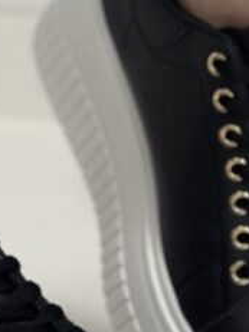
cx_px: 19
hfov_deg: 8.9
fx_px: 1594
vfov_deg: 11.9
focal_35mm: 166
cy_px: 195
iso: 125
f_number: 1.78
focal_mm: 6.86
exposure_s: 1/100
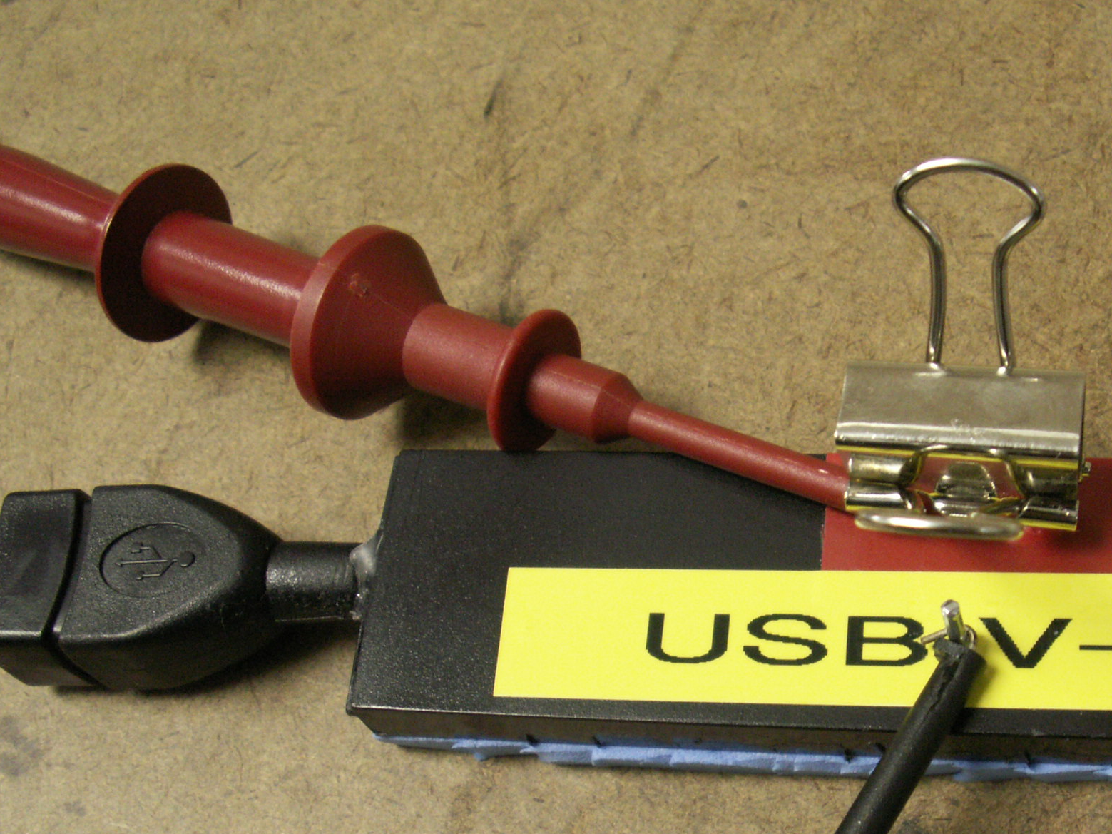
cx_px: 791
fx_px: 1638
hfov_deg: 36.9
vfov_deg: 28.2
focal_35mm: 51
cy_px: 606
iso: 160
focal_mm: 5.86
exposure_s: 1/25
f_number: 2.8
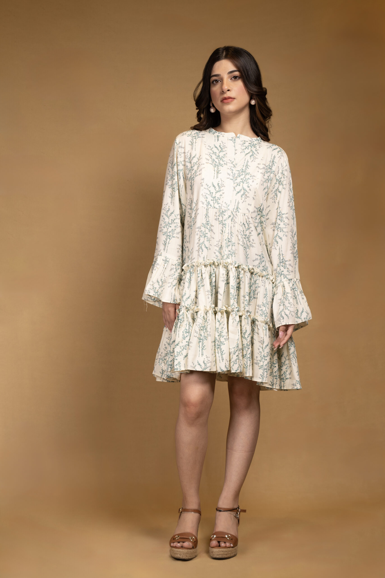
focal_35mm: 63
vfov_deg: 31.9
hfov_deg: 21.6
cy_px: 289
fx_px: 1010
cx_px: 192
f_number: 4.5
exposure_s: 1/125
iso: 1000
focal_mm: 63
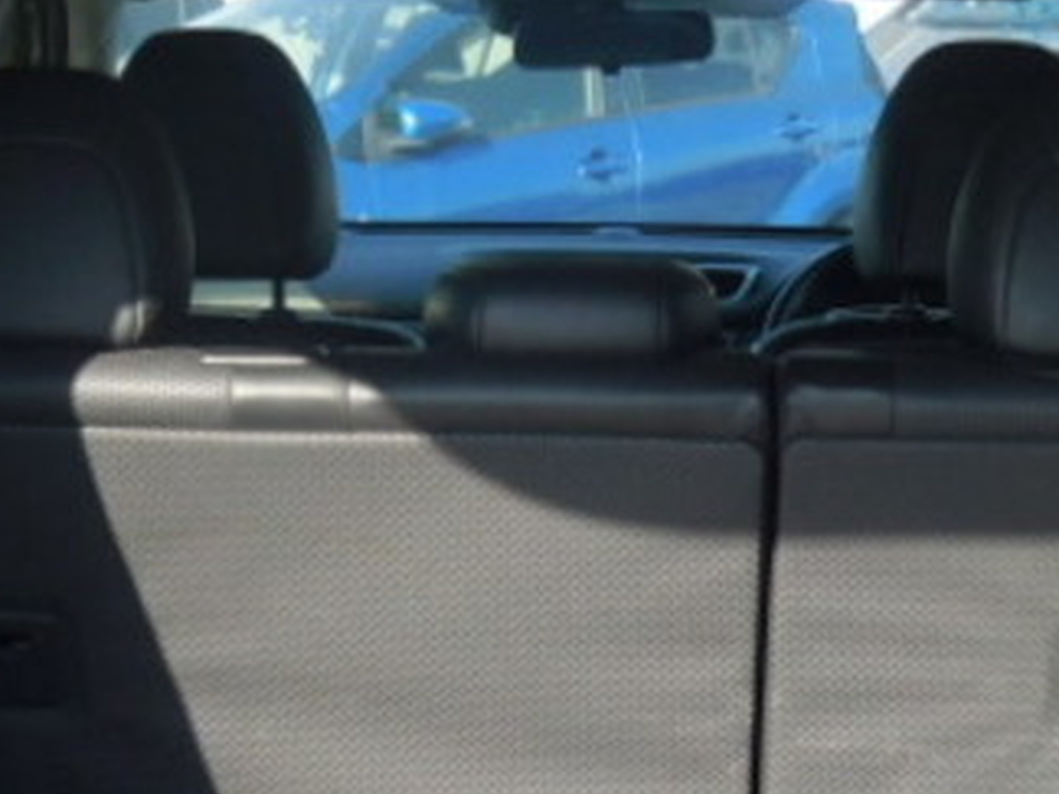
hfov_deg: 17.7
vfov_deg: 13.2
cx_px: 592
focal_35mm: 111
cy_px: 758
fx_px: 3396
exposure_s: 1/200
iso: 125
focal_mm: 8.1
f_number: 4.2
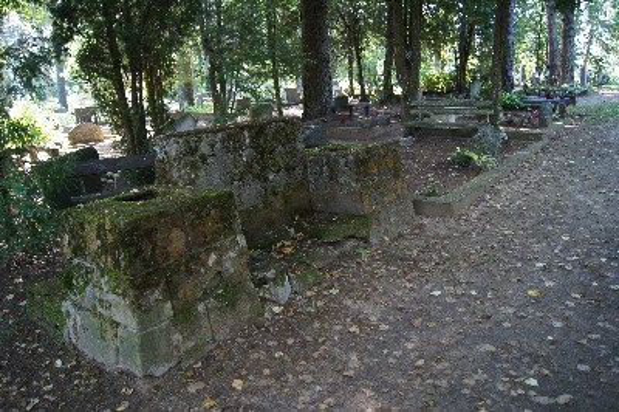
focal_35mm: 27
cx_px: 310
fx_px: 464
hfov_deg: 67.4
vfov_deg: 47.9
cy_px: 206
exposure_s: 1/60
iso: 400
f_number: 3.5
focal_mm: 18
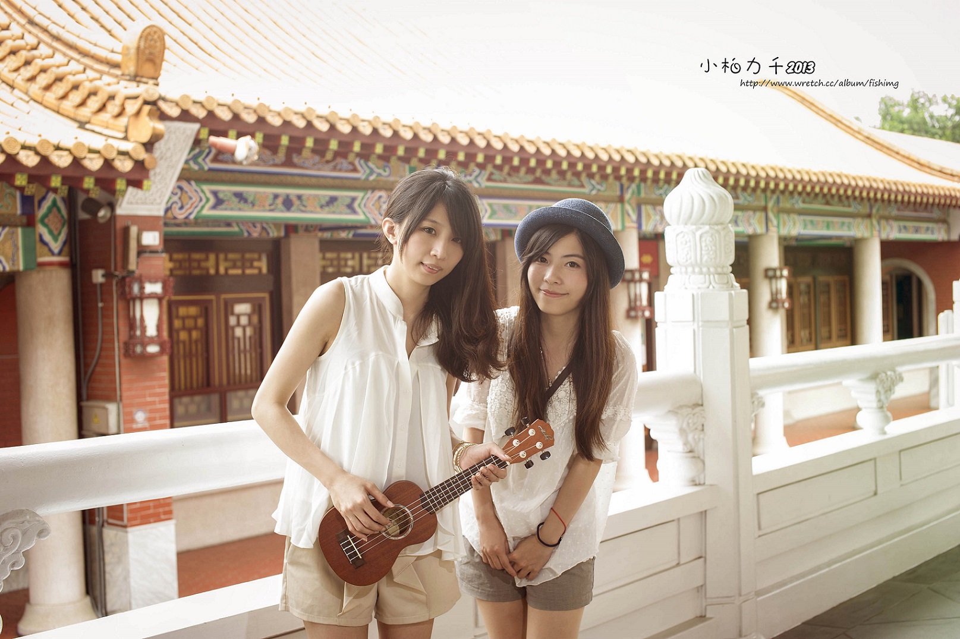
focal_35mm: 50
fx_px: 1333
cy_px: 320
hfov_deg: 39.6
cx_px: 480
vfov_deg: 27.0
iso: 100
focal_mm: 50
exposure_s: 1/50
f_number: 5.6
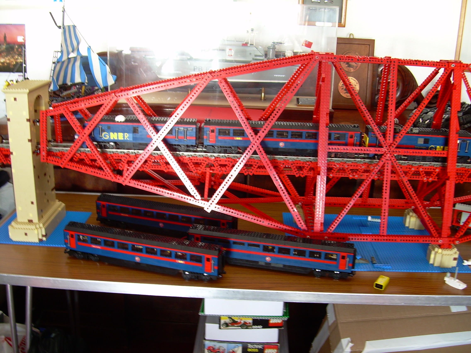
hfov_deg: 49.0
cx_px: 236
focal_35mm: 38
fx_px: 517
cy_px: 176
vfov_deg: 37.7
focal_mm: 6.3
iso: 50
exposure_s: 1/25.2
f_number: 2.8
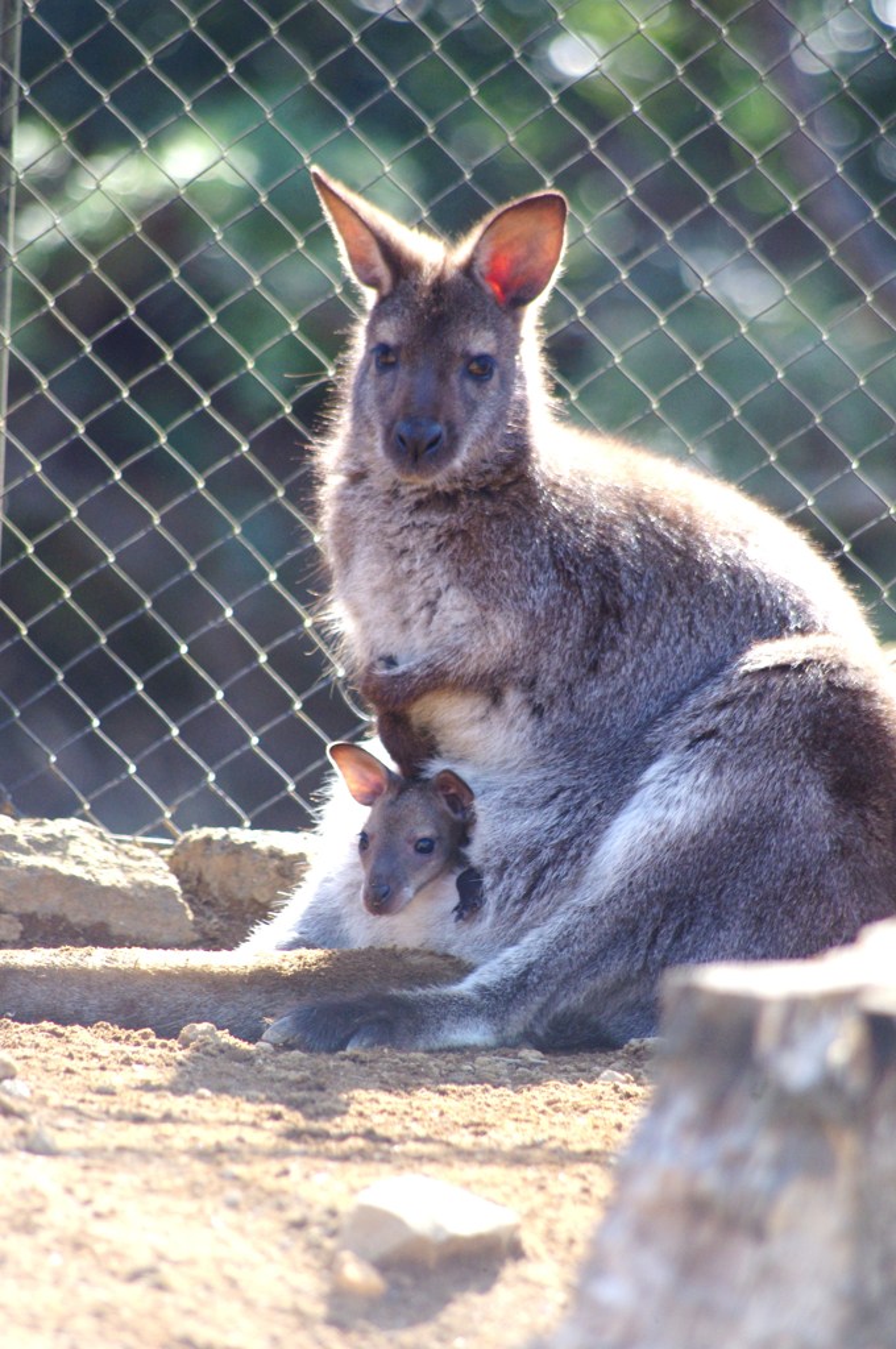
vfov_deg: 4.6
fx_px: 16844
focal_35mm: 450
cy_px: 674
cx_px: 448
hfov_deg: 3.0
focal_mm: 300
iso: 800
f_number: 5.8
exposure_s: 1/400
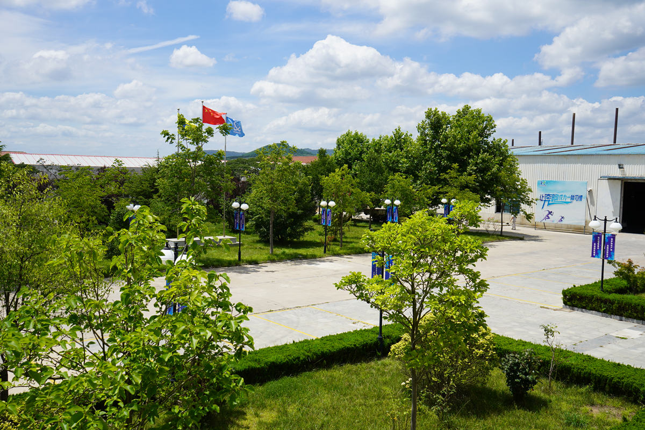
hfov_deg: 57.2
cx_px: 322
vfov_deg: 40.0
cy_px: 215
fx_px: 591
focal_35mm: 33
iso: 100
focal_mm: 33
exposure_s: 1/200
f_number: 10
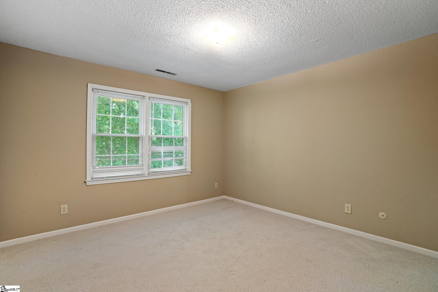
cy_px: 146
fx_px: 195
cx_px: 219
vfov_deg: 73.7
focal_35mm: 16
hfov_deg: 96.7
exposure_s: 4
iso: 320
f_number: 8
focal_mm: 16
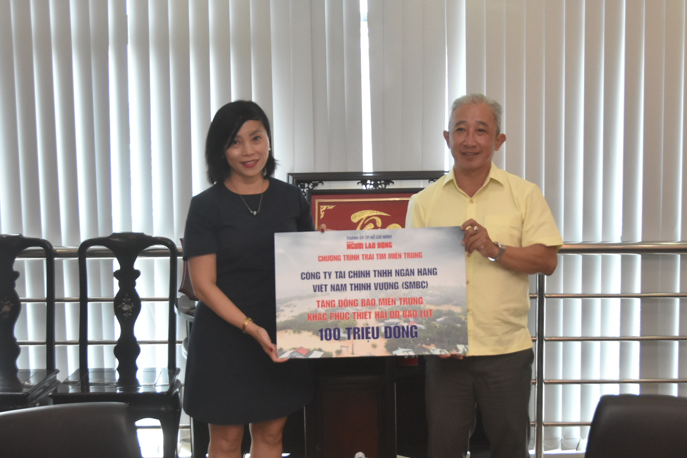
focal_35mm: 36
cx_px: 344
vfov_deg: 36.9
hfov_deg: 53.1
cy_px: 229
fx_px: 687
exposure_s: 1/250
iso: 1600
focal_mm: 24
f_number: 3.8
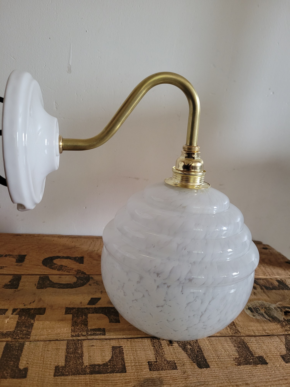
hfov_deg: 53.1
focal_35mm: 26
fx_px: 290
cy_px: 194
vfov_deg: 67.3
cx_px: 145
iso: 640
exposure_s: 1/33
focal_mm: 5.4
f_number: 1.8
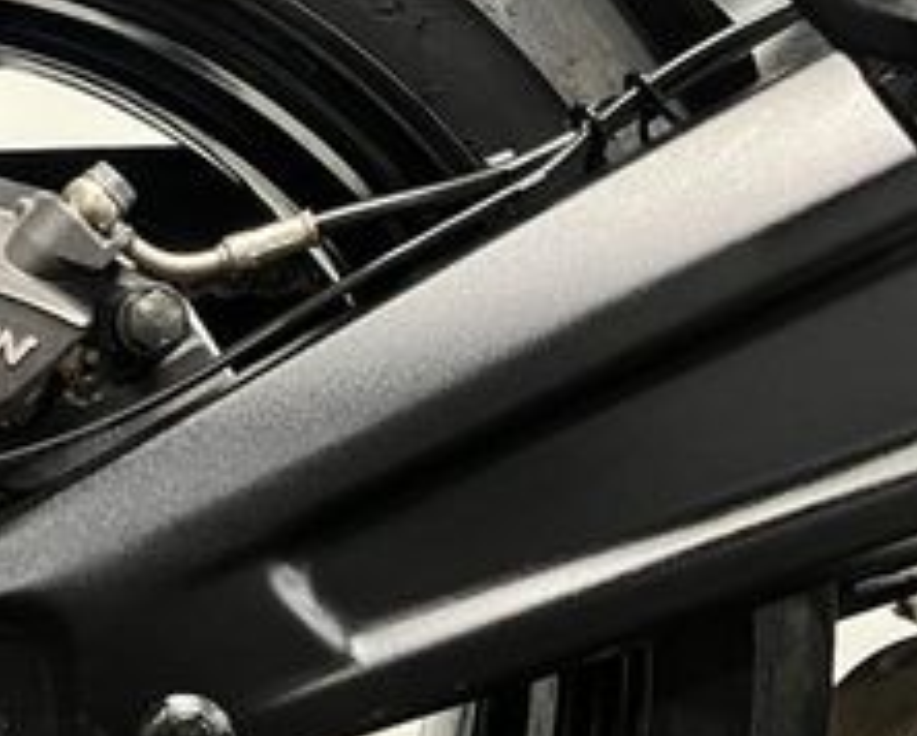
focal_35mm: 73
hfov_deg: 24.0
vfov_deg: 20.7
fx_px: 1983
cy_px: 624
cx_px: -140
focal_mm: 5.1
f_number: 1.6
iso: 500
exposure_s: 1/33
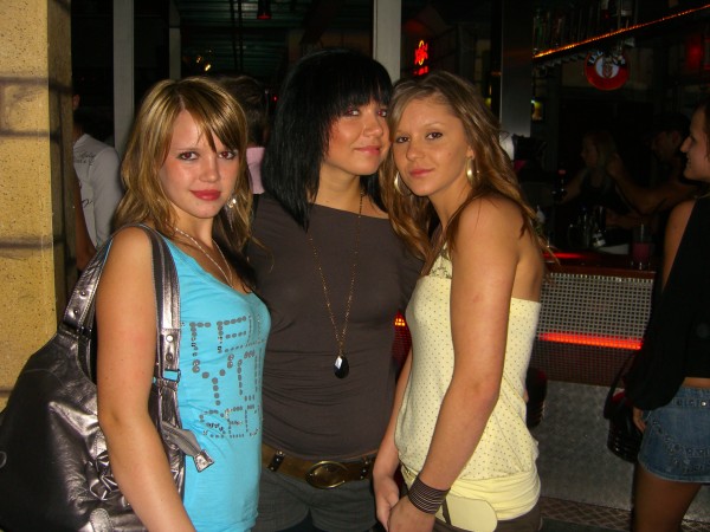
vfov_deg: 37.7
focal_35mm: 38
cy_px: 266
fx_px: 779
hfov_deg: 49.0
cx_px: 355
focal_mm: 7.9
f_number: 2.8
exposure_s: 1/60
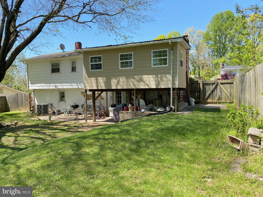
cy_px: 98
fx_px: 198
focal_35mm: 26
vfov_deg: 53.1
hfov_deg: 67.3
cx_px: 132
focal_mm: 4.25
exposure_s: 1/999
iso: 32
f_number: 1.8
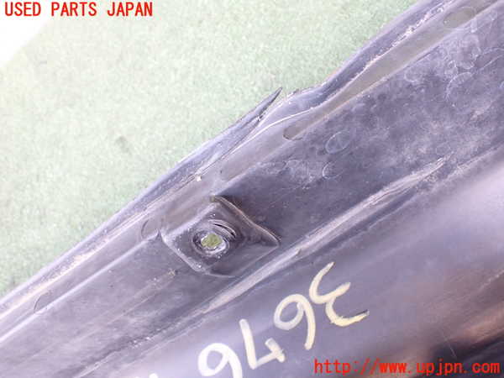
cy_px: 189
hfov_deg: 60.0
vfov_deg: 46.8
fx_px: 437
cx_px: 252
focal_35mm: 30
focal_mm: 5.4
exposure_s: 1/60
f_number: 2.3
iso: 800
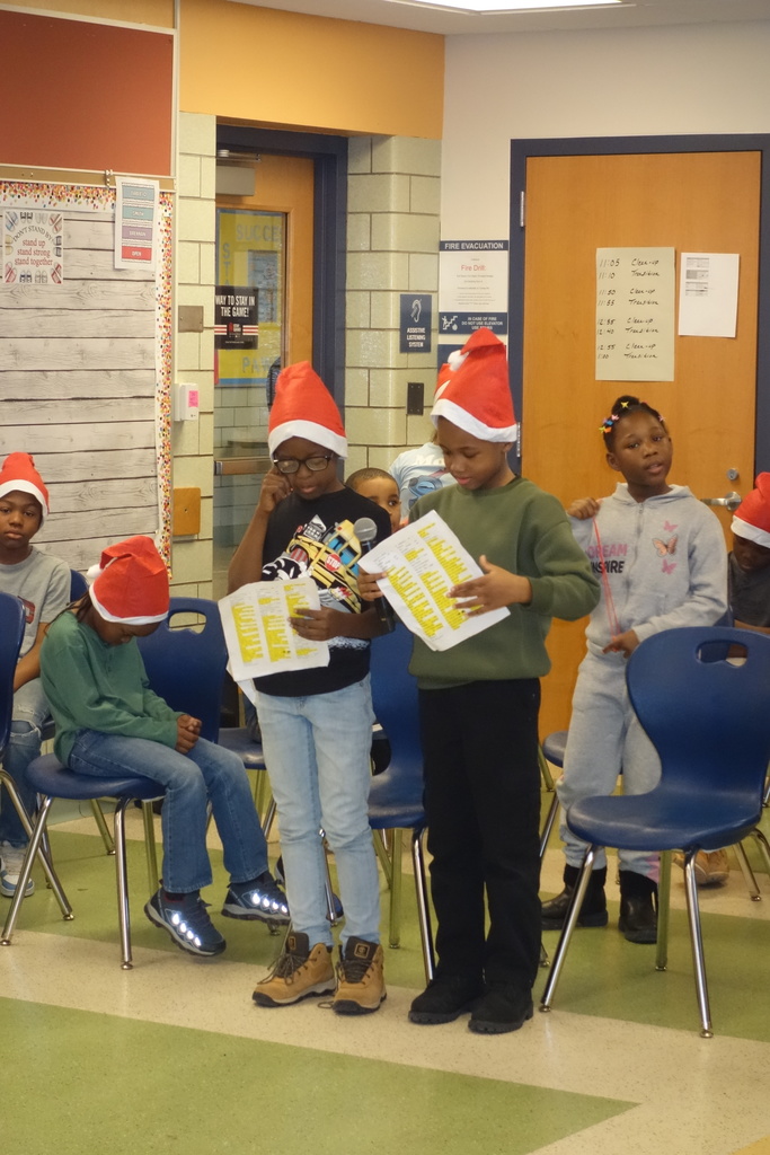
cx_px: 385
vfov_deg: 20.4
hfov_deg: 13.7
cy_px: 578
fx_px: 3207
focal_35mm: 100
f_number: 4.9
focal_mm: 37.1
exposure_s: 1/100
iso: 1600
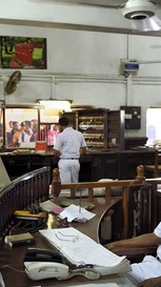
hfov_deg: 23.8
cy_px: 141
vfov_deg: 41.4
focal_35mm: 50
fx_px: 381
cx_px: 53
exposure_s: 1/50
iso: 1600
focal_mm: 31
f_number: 4
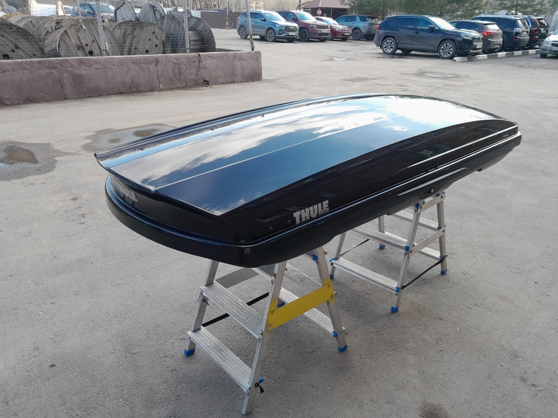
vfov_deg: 51.4
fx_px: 435
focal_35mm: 27
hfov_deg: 65.3
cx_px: 279
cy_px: 209
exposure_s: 1/100
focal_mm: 4
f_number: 1.8
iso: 40
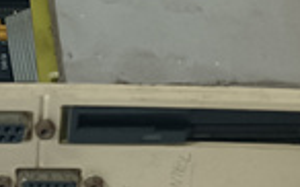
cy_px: 79
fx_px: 801
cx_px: -2
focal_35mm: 98
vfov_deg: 13.3
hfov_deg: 20.5
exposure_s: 1/50
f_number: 1.9
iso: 793
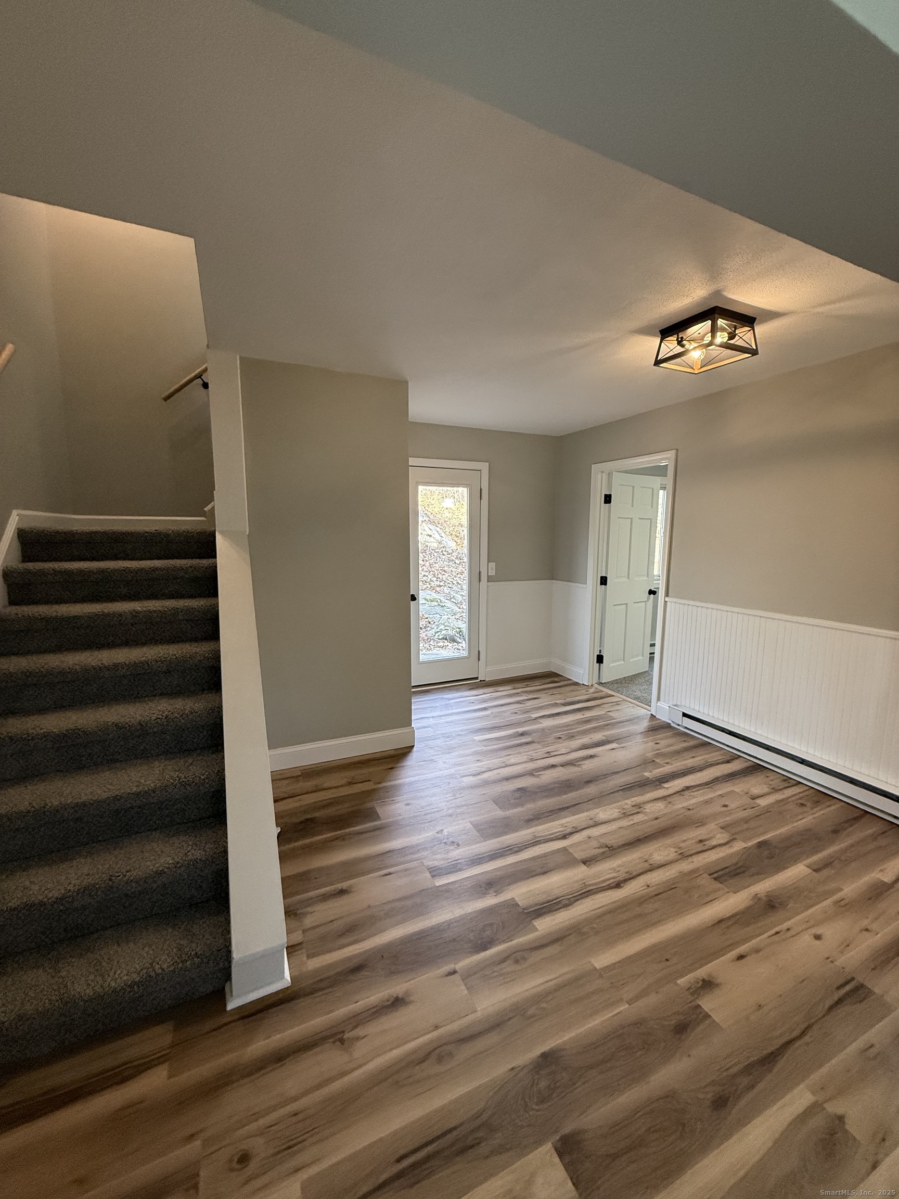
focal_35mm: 14
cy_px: 600
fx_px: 485
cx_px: 450
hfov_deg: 85.7
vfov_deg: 102.1
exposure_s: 1/120
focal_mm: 2.22
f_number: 2.2
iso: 320
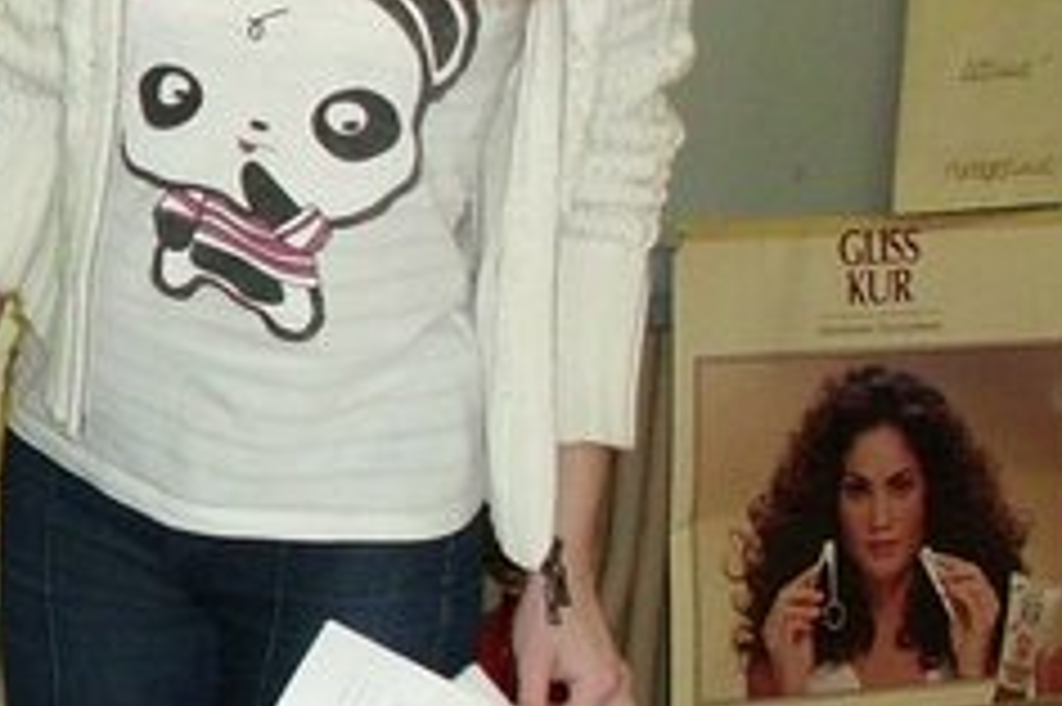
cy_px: 445
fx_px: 3744
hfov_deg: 14.6
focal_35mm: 127
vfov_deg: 10.8
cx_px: -711
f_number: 2.9
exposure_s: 1/60
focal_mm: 6.3
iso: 200
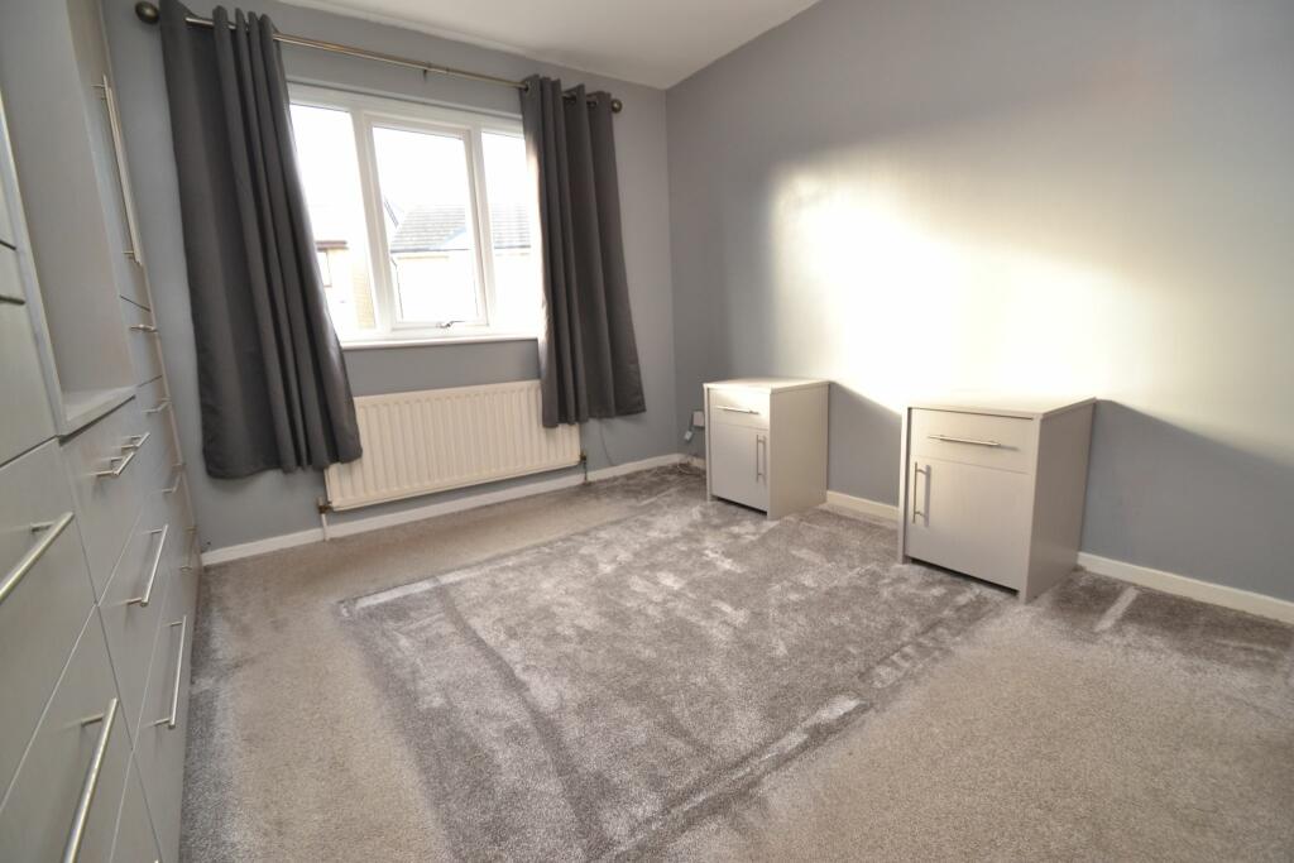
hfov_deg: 100.4
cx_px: 647
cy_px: 432
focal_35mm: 15
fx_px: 539
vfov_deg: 77.3
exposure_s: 1/60
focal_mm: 10
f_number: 3.5
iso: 400
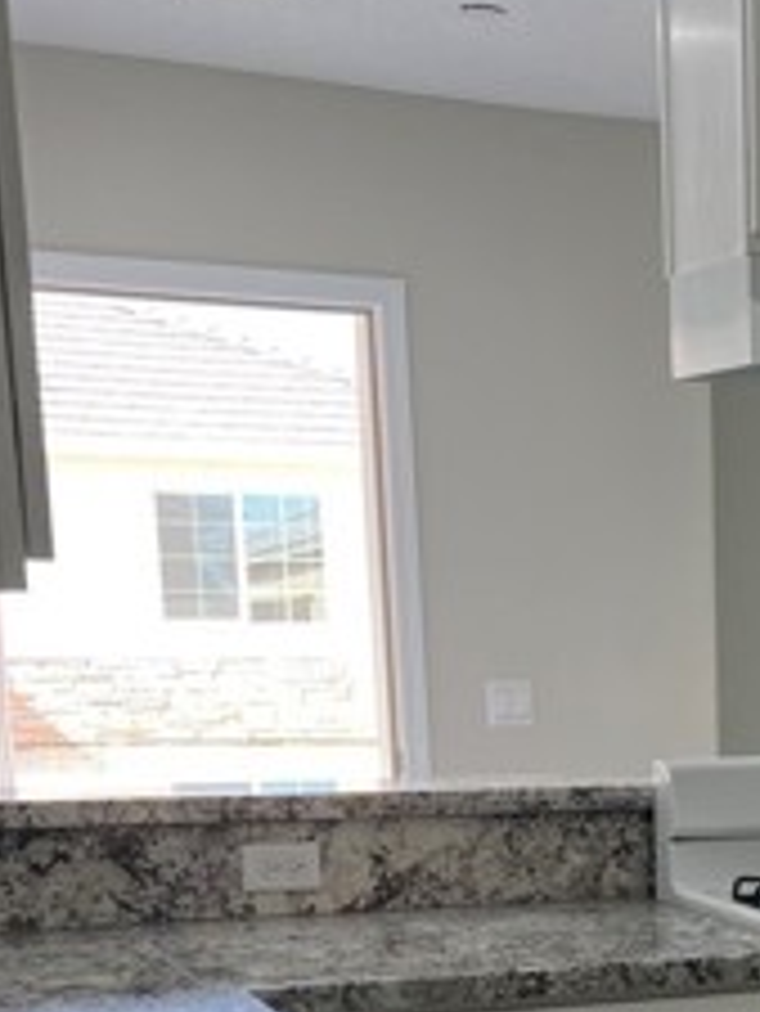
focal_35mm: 74
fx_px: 2164
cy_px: 1084
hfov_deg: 18.6
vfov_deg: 24.7
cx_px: 962
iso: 64
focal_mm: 5.7
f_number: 1.5
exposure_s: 1/129
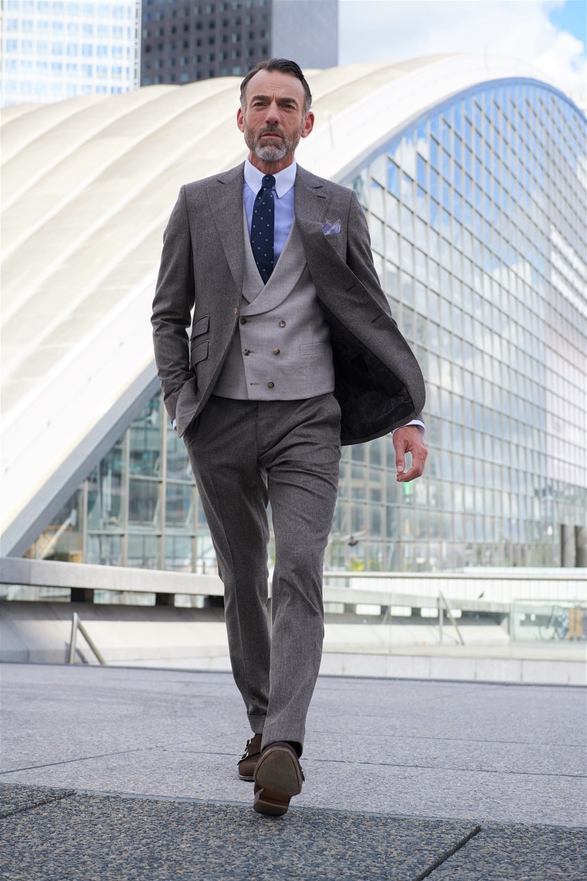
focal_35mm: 56
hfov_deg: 24.2
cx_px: 294
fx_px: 1369
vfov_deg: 35.6
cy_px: 440
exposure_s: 1/640
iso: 200
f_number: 4
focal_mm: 56
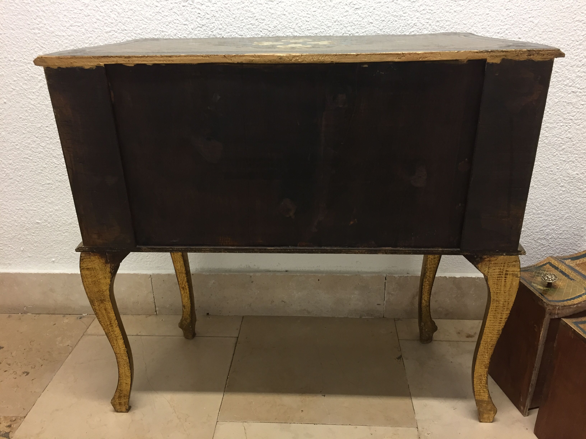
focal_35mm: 29
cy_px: 220
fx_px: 491
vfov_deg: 48.2
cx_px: 293
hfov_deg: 61.7
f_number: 2.2
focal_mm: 4.15
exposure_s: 1/33
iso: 125
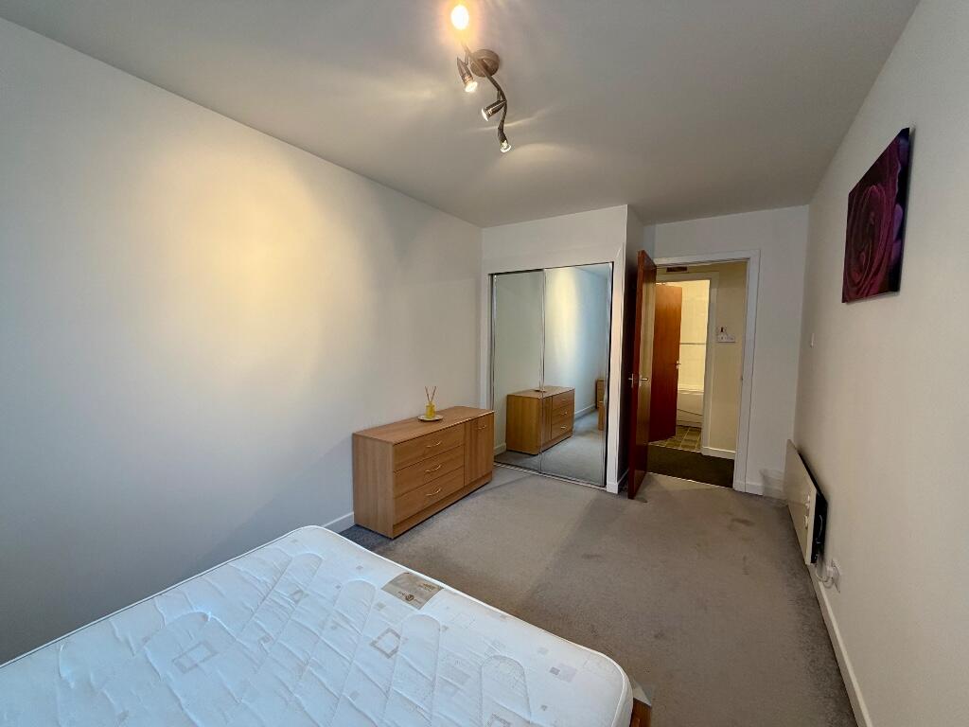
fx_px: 392
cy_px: 364
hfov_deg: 102.1
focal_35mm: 14
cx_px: 484
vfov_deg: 85.7
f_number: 2.2
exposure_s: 1/100
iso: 250
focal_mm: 2.22
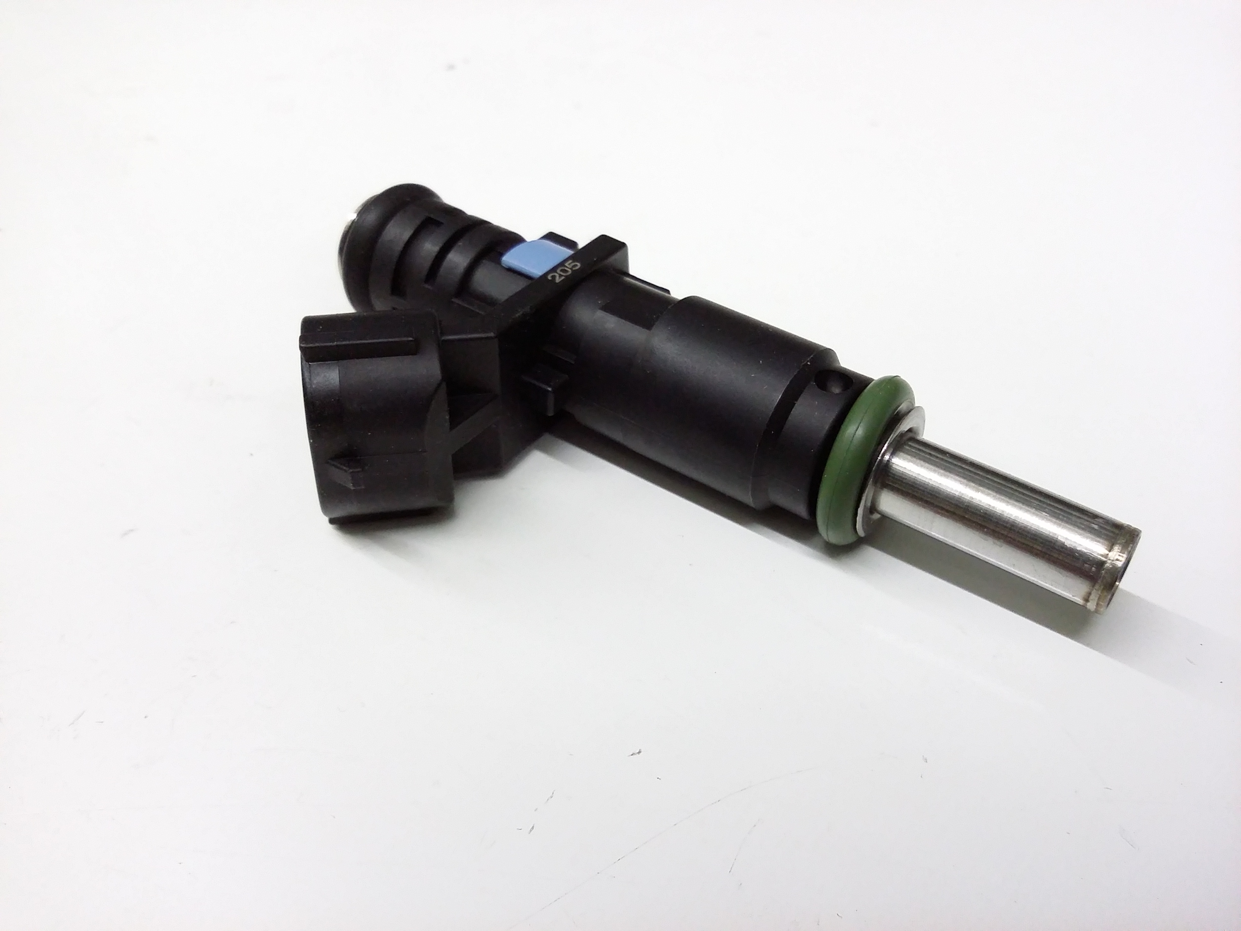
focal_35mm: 32
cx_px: 620
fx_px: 1147
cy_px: 466
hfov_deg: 56.8
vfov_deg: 44.2
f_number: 2.4
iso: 200
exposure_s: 1/15
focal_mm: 3.4
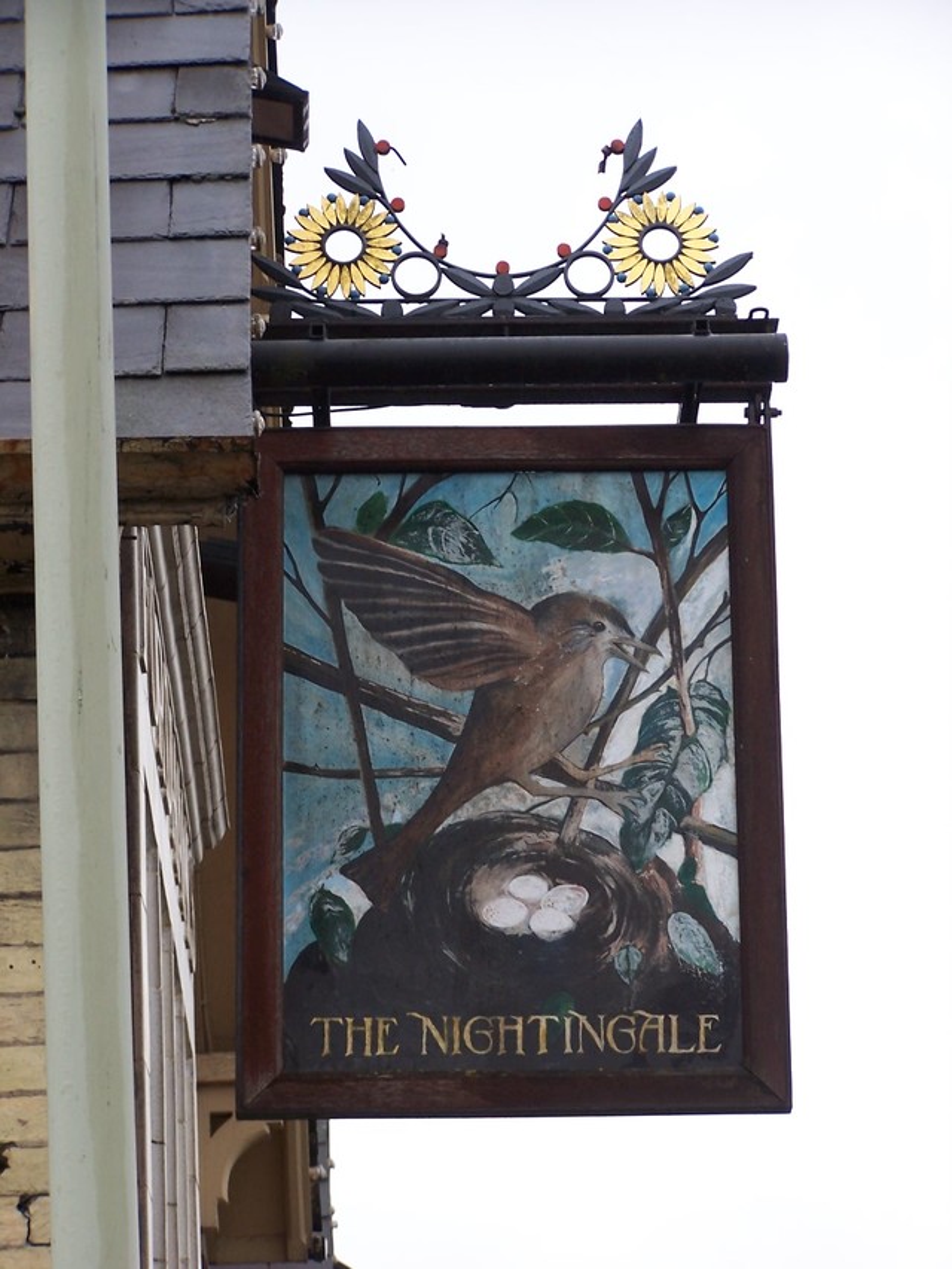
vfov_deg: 15.4
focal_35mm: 128
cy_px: 634
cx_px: 476
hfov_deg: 11.6
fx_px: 4692
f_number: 3.2
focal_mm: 21.2
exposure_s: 1/90
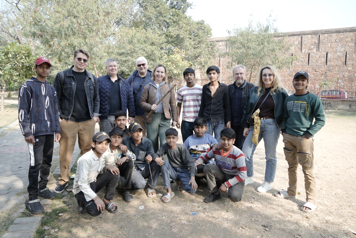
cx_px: 178
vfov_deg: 53.1
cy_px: 119
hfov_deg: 73.7
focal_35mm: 24
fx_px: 237
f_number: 4
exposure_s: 1/250
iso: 200
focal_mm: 24
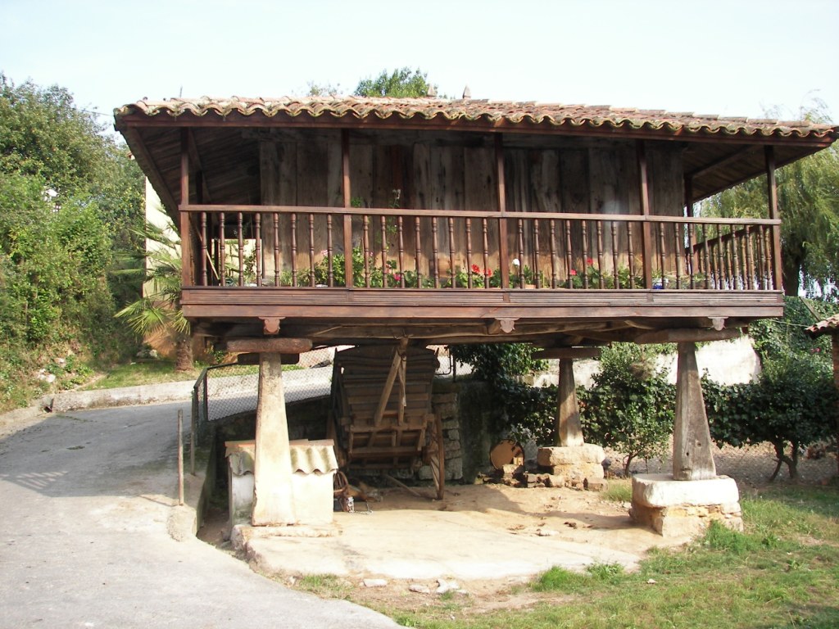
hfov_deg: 51.4
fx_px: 873
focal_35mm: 36
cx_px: 420
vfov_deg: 39.7
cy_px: 314
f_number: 2.8
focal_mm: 6
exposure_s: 1/250
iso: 50
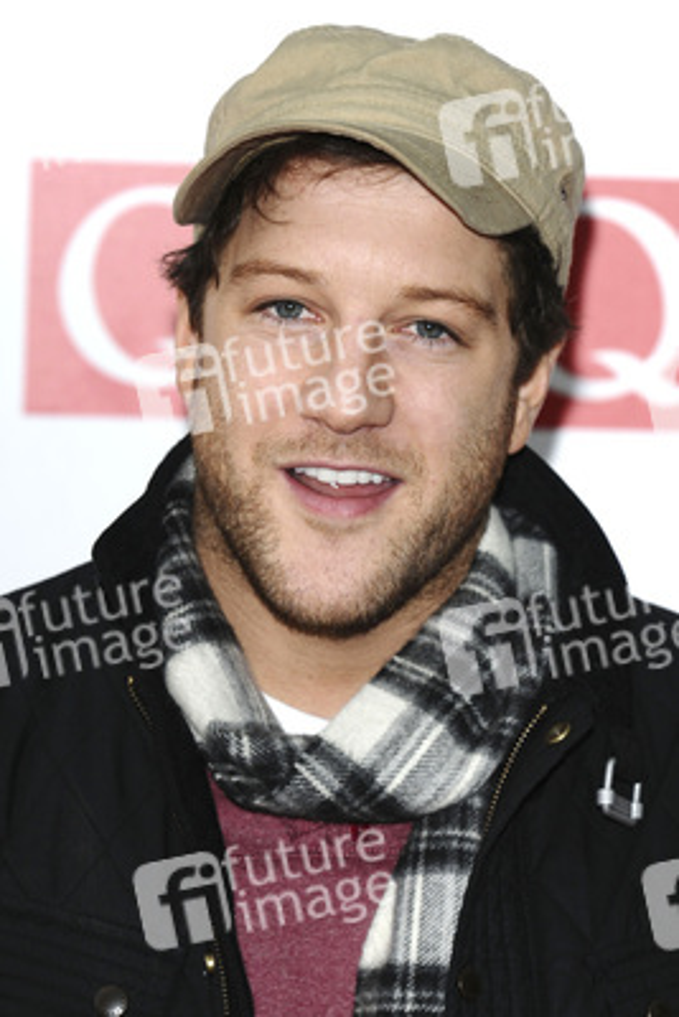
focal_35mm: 168
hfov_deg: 8.2
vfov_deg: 12.2
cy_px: 508
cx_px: 340
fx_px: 4749
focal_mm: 112
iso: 320
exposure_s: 1/200
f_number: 4.5
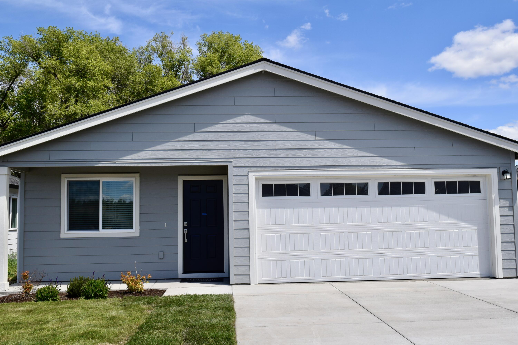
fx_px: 540
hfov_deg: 51.3
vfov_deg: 35.5
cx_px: 259
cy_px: 172
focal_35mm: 38
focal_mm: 25
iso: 200
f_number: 10
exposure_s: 1/400
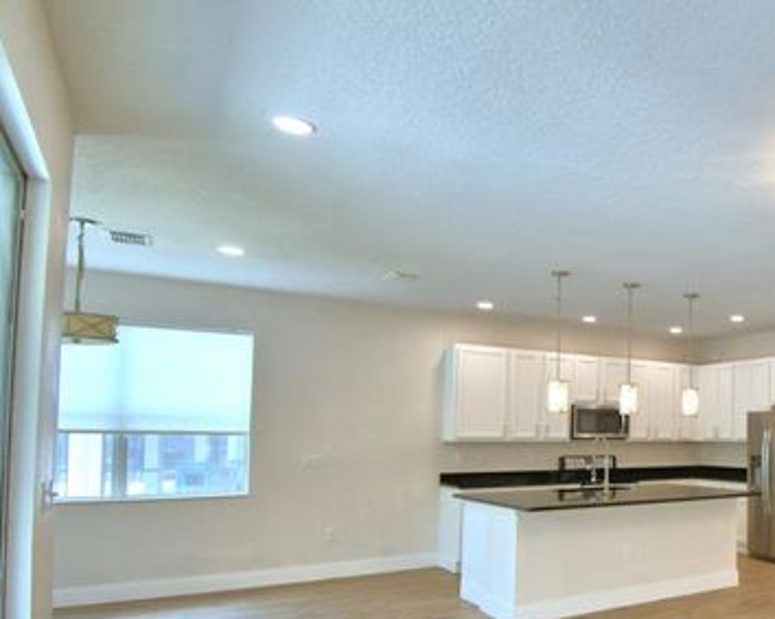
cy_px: 408
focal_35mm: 28
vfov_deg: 50.7
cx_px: 754
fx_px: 642
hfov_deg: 51.4
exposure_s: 1/160
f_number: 4.5
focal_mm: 10
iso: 200
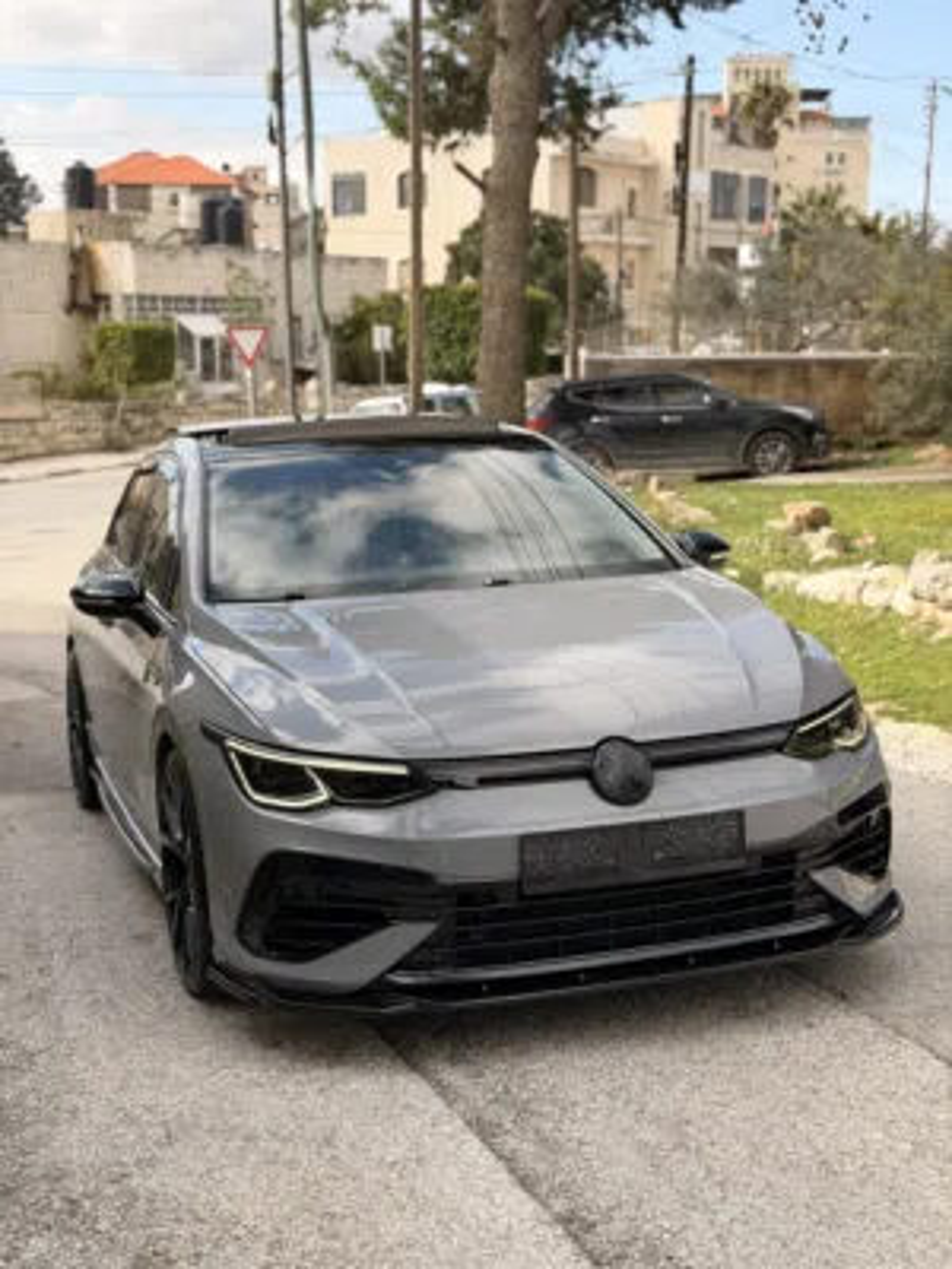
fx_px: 1760
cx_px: 476
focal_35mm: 48
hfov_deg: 30.3
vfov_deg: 39.7
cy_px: 634
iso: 64
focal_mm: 6.76
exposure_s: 1/2088
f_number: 1.78
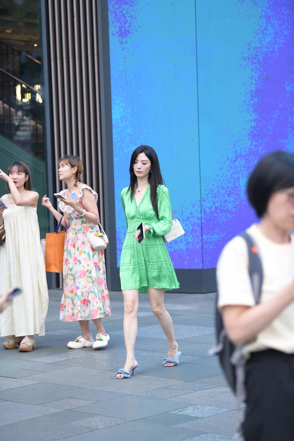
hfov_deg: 13.7
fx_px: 1225
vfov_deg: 20.4
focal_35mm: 100
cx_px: 147
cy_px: 220
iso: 1250
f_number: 3.5
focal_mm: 100
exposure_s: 1/500
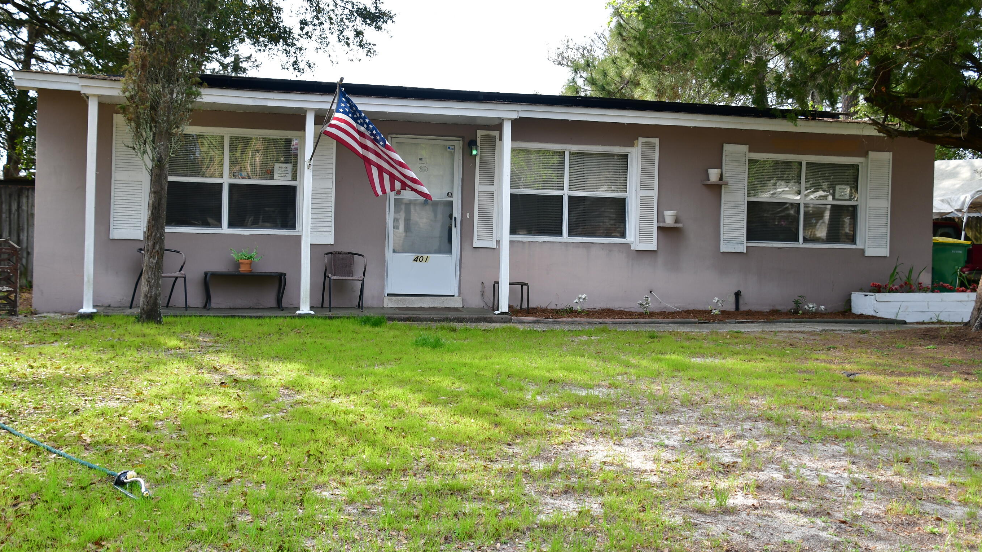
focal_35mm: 45
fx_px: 1172
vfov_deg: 26.5
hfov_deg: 45.5
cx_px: 480
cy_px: 220
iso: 100
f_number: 6.3
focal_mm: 28
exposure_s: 1/160
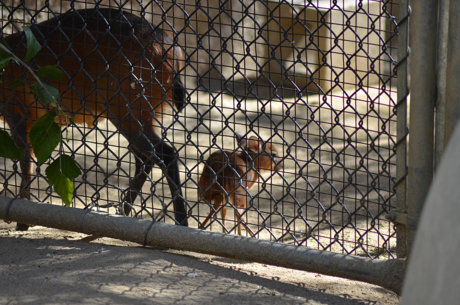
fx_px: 4400
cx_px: 230
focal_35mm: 345
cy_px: 152
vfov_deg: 4.0
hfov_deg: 6.0
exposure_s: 1/800
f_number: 5
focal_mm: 230
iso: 800
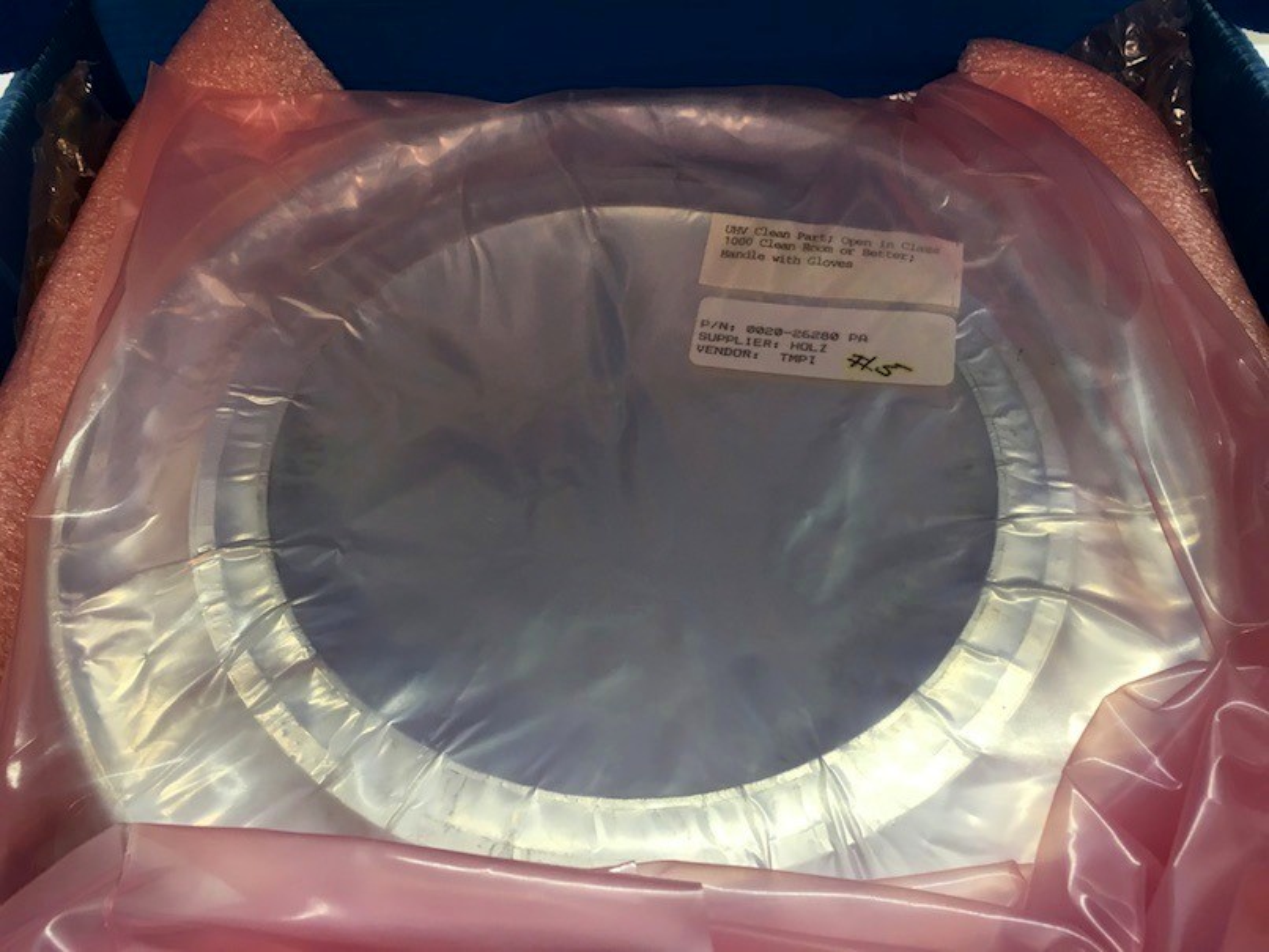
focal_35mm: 29
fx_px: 1063
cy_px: 476
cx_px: 634
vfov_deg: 48.3
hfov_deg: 61.6
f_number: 2.2
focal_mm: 4.15
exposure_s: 1/33
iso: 50
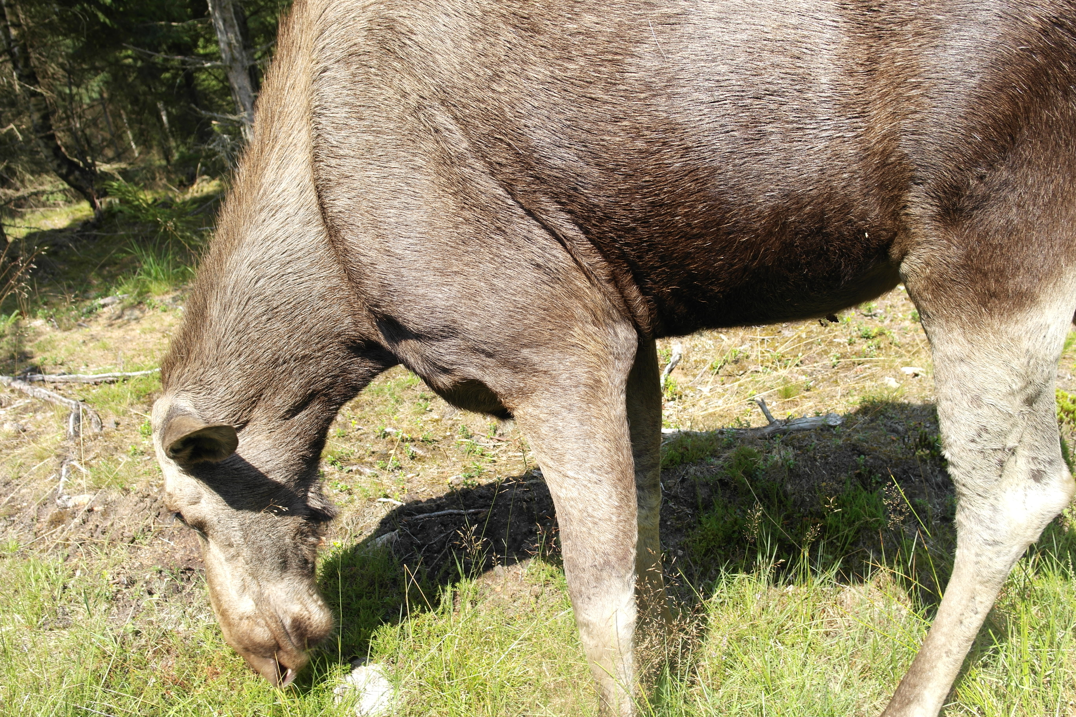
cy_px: 358
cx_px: 538
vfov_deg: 43.6
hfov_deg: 61.9
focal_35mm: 30
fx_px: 897
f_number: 5
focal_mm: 20
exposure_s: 1/160
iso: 100
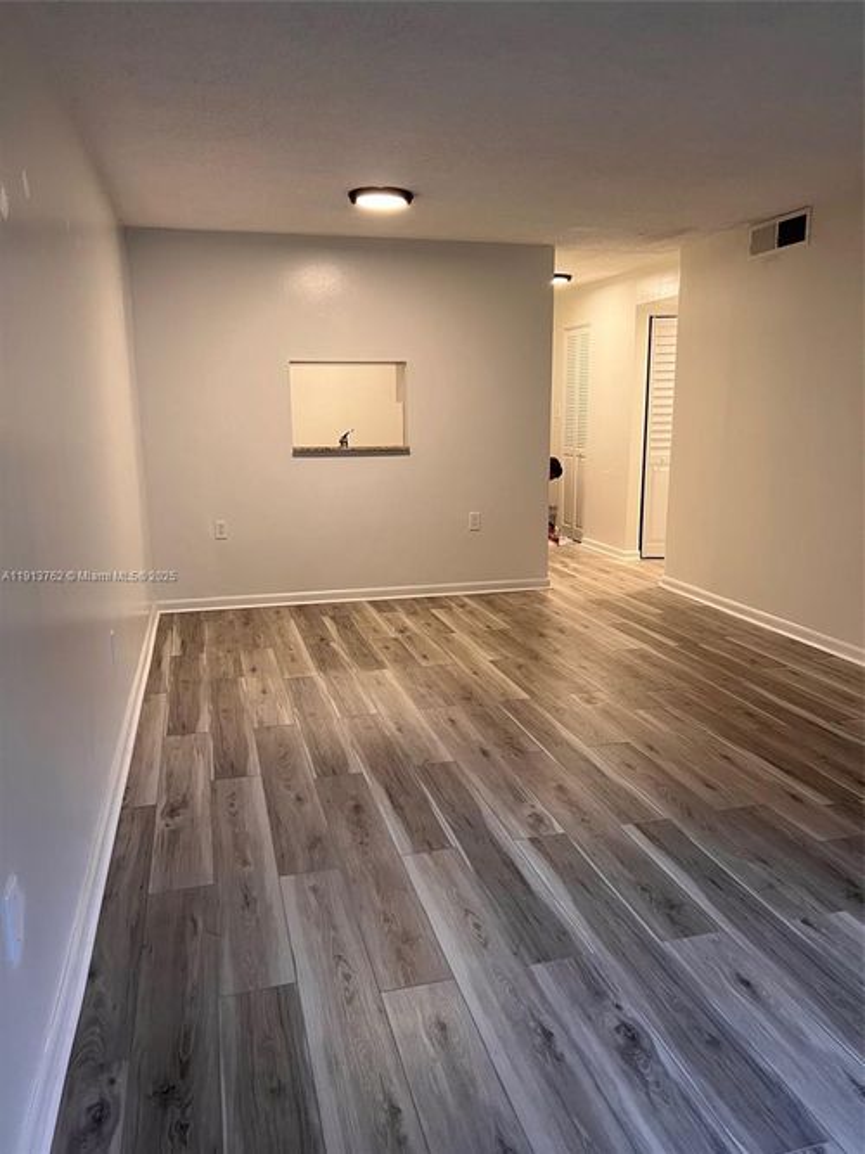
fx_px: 867
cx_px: 432
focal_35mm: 26
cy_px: 577
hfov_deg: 53.0
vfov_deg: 67.3
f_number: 1.5
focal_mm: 5.7
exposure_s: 1/60
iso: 125
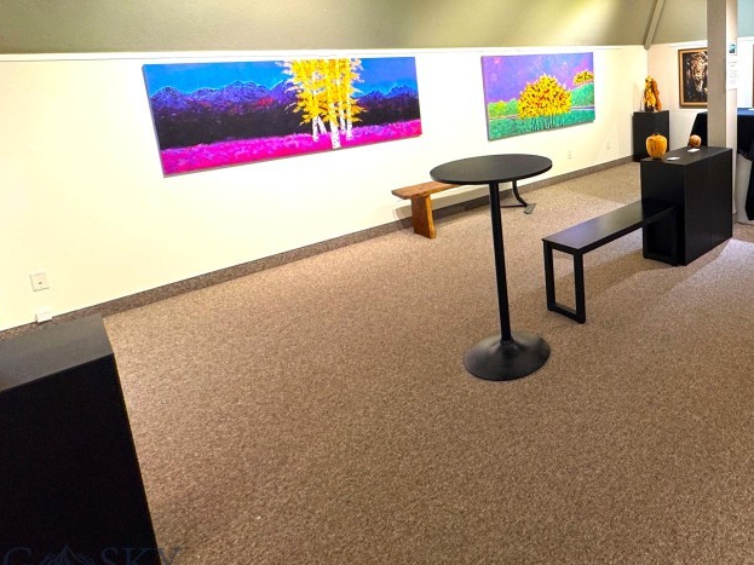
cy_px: 151
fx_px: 501
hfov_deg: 69.0
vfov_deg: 56.4
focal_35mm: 23
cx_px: 566
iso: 200
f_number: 2.2
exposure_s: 1/60
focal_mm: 2.22
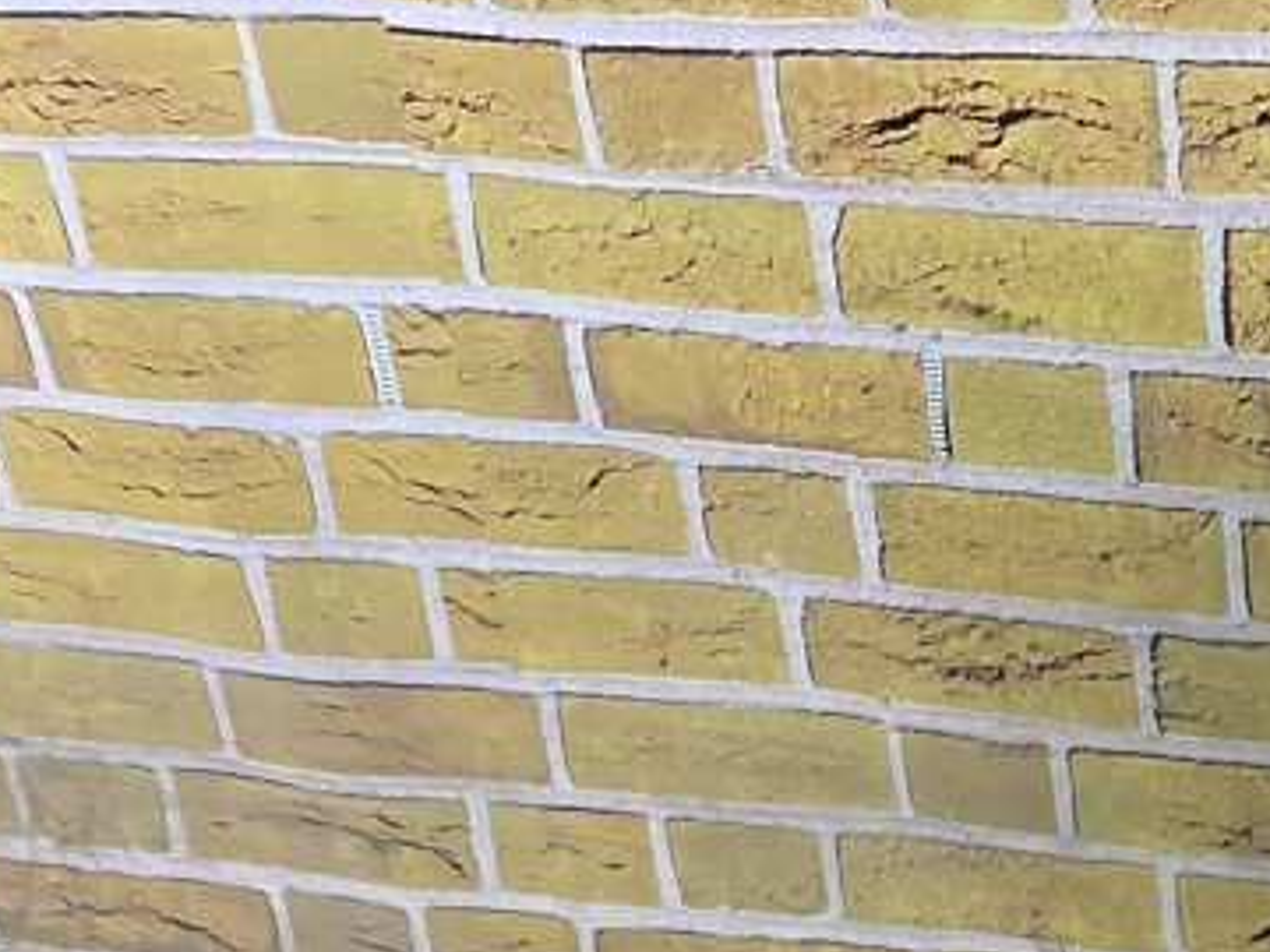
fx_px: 2715
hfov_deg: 23.9
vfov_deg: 18.3
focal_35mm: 74
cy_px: 1301
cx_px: 1535
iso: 200
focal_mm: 4.25
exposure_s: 1/60
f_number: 1.8
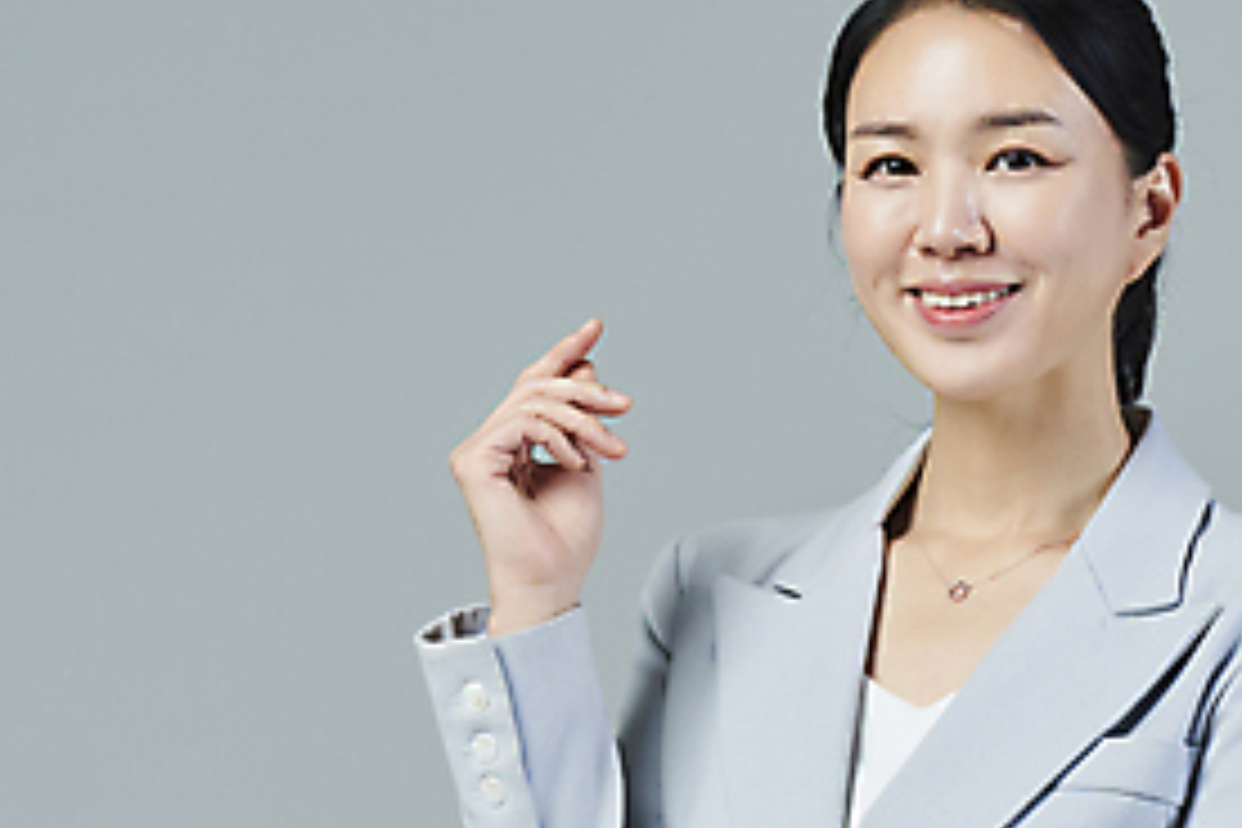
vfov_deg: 5.3
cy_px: 675
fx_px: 9004
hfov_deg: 7.9
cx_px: 554
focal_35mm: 261
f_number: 14
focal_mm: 120
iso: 100
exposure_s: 1/125
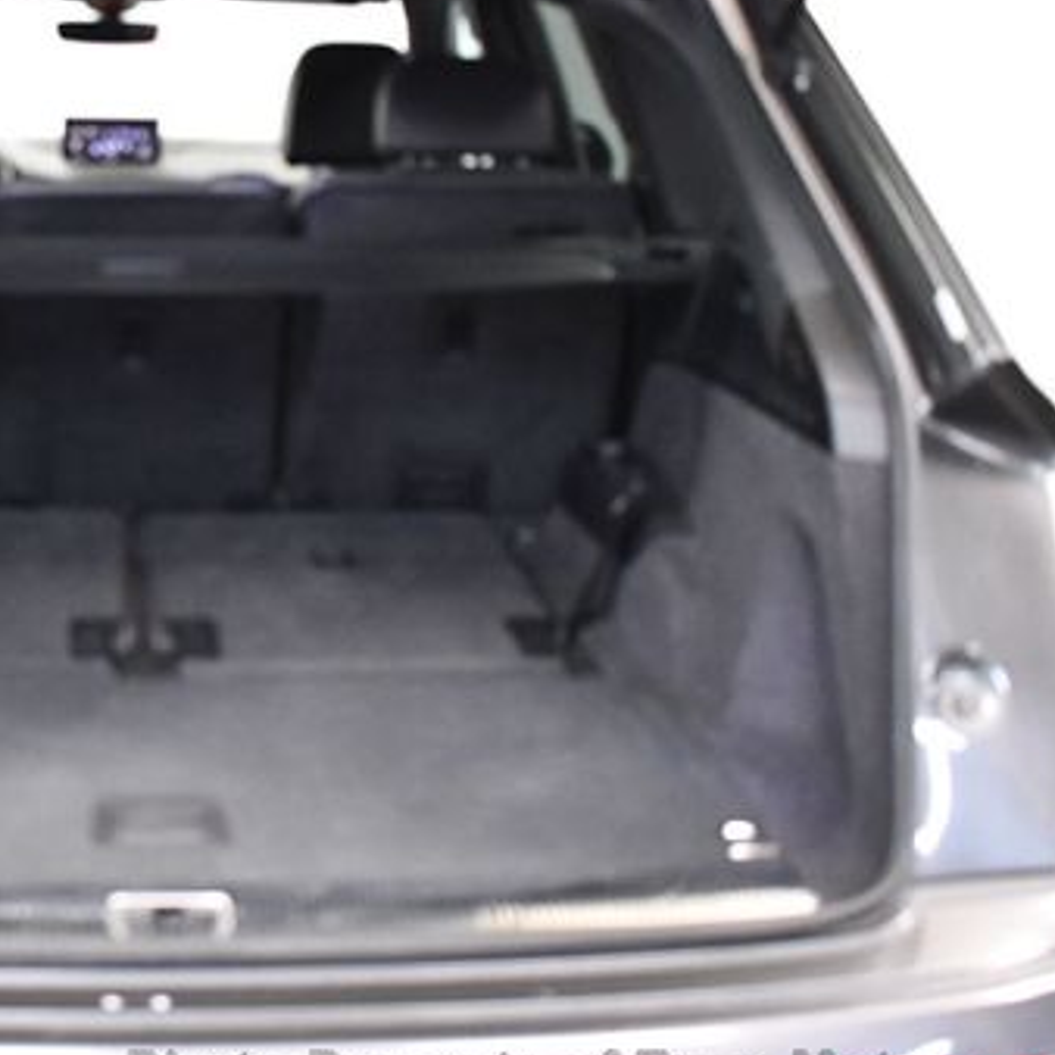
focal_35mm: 58
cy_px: 468
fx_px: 2000
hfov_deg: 28.3
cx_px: 91
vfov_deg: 29.5
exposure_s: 1/60
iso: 3200
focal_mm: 18
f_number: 3.5
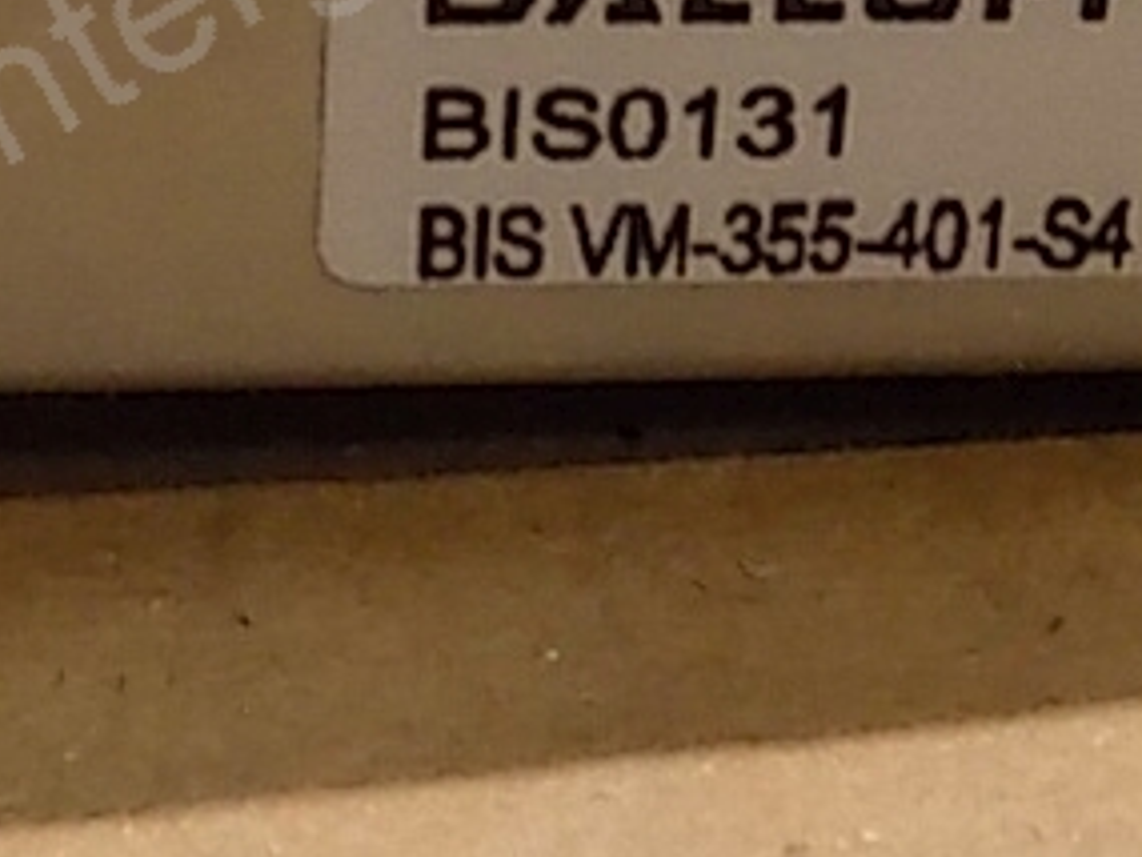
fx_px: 4258
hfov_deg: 15.3
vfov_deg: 11.4
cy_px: 40
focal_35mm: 129
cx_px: 513
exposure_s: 1/30
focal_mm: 4
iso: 250
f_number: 3.1
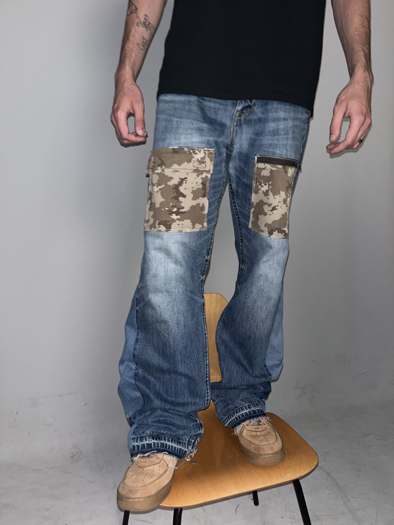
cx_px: 197
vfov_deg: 67.3
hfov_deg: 53.1
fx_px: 395
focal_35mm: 26
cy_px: 262
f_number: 1.6
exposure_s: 1/17
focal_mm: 5.1
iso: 40
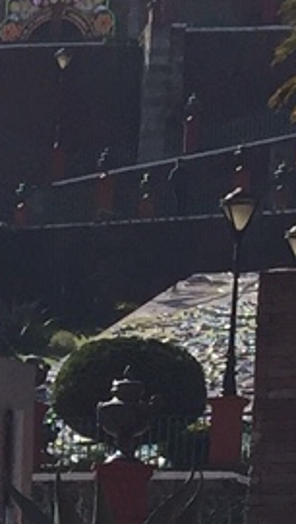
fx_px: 2644
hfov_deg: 5.7
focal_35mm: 190
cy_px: 681
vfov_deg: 11.1
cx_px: -770
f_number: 2.2
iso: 32
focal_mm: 4.15
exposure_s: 1/2326
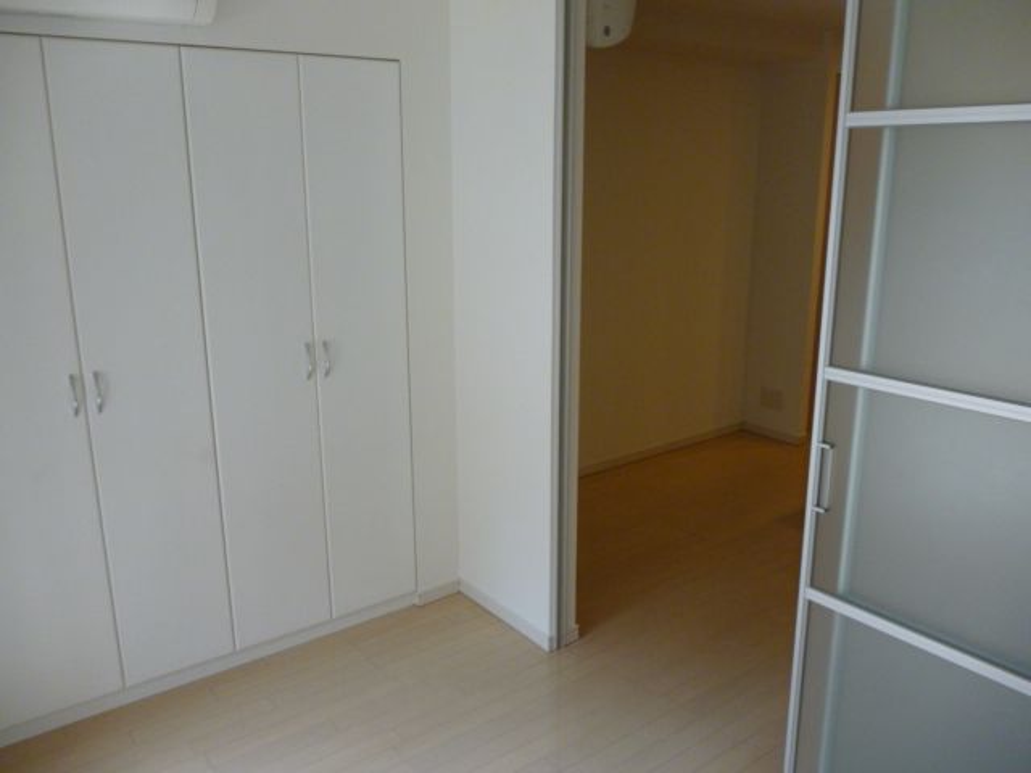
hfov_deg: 63.4
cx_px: 516
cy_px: 386
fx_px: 834
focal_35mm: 28
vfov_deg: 49.7
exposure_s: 1/60
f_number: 3.1
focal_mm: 5
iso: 250
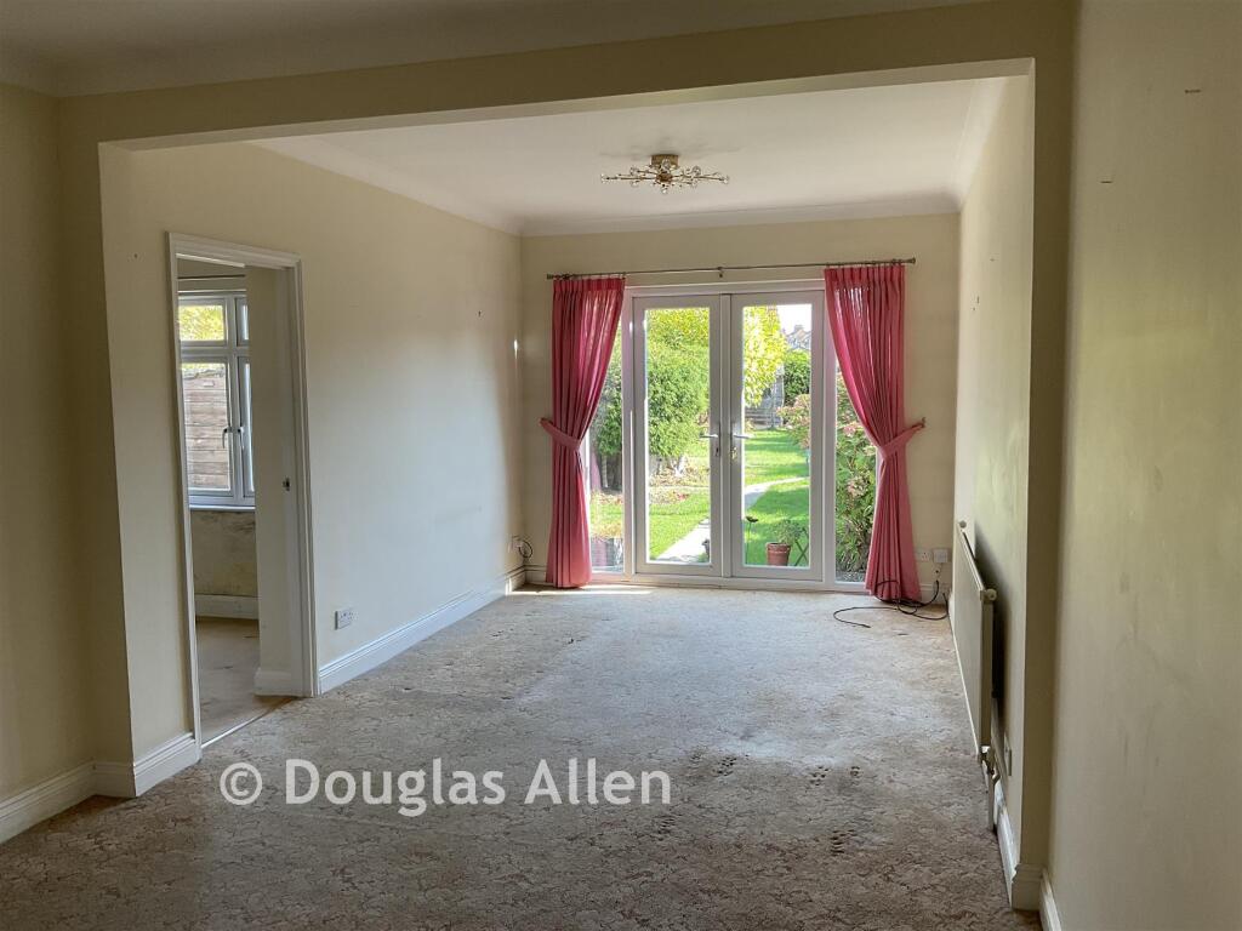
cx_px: 621
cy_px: 466
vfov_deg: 48.2
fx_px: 1041
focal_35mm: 29
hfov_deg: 61.7
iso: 40
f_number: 1.8
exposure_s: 1/122
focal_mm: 3
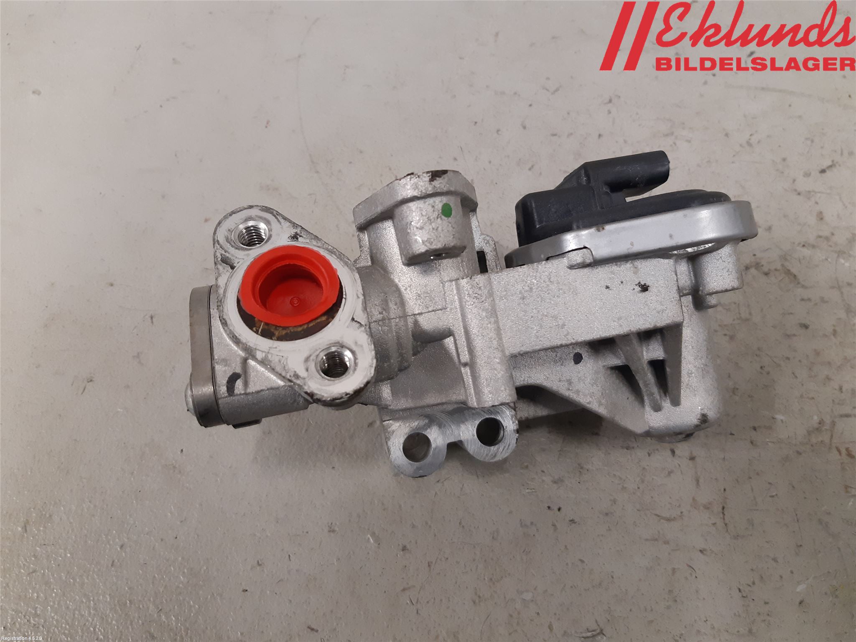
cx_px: 428
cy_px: 321
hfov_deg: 67.3
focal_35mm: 26
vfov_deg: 53.1
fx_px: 643
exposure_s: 1/50
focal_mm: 3.93
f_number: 1.7
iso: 200
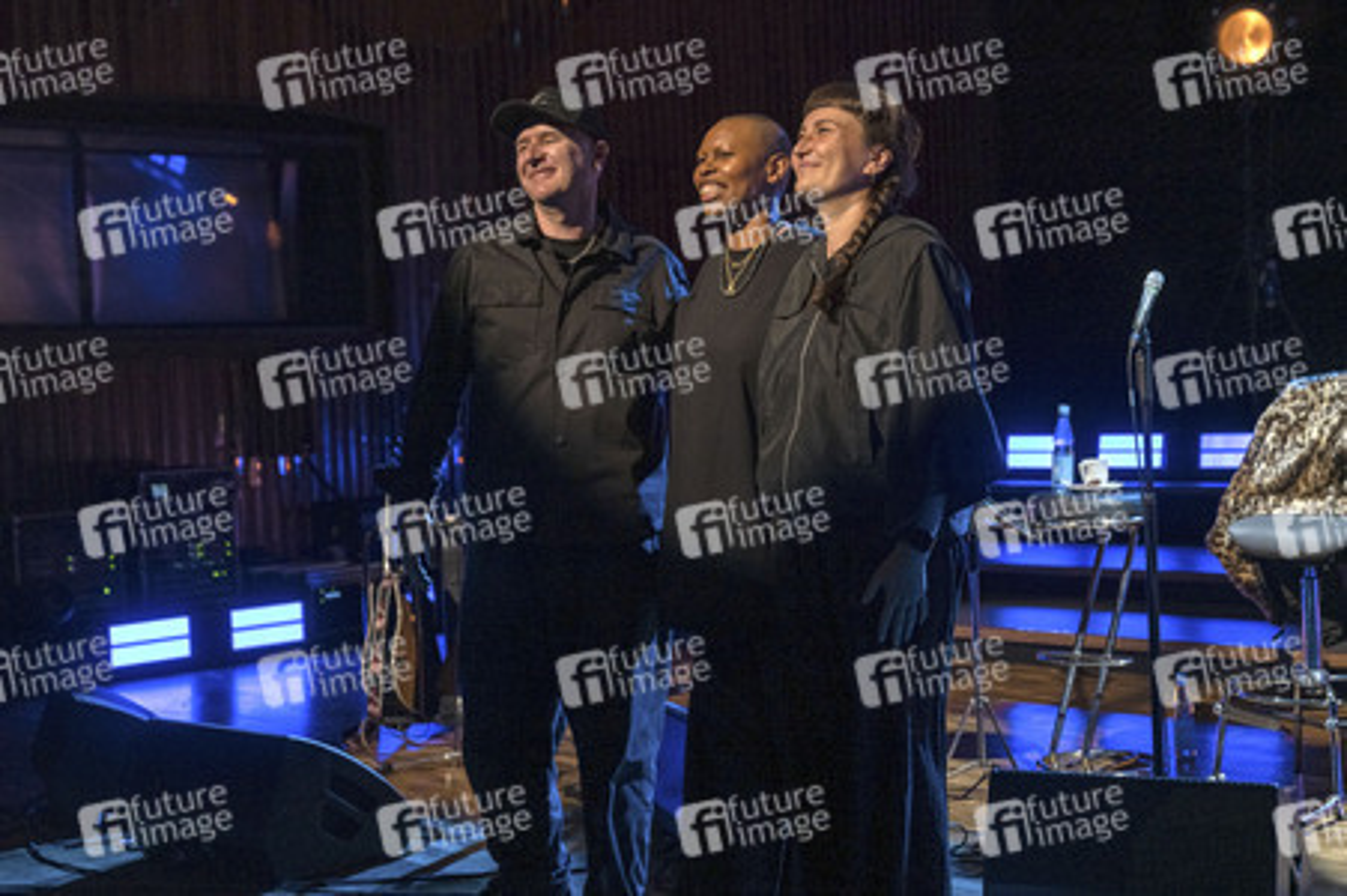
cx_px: 674
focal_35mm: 46
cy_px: 448
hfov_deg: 42.8
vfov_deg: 29.2
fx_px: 1720
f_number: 4
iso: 2000
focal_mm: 46
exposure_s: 1/250
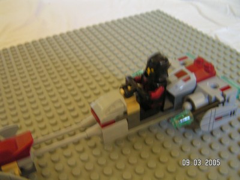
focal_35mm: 38
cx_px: 120
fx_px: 263
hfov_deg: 49.0
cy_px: 90
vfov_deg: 37.7
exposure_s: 1/4
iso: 200
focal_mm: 6.3
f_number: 2.8
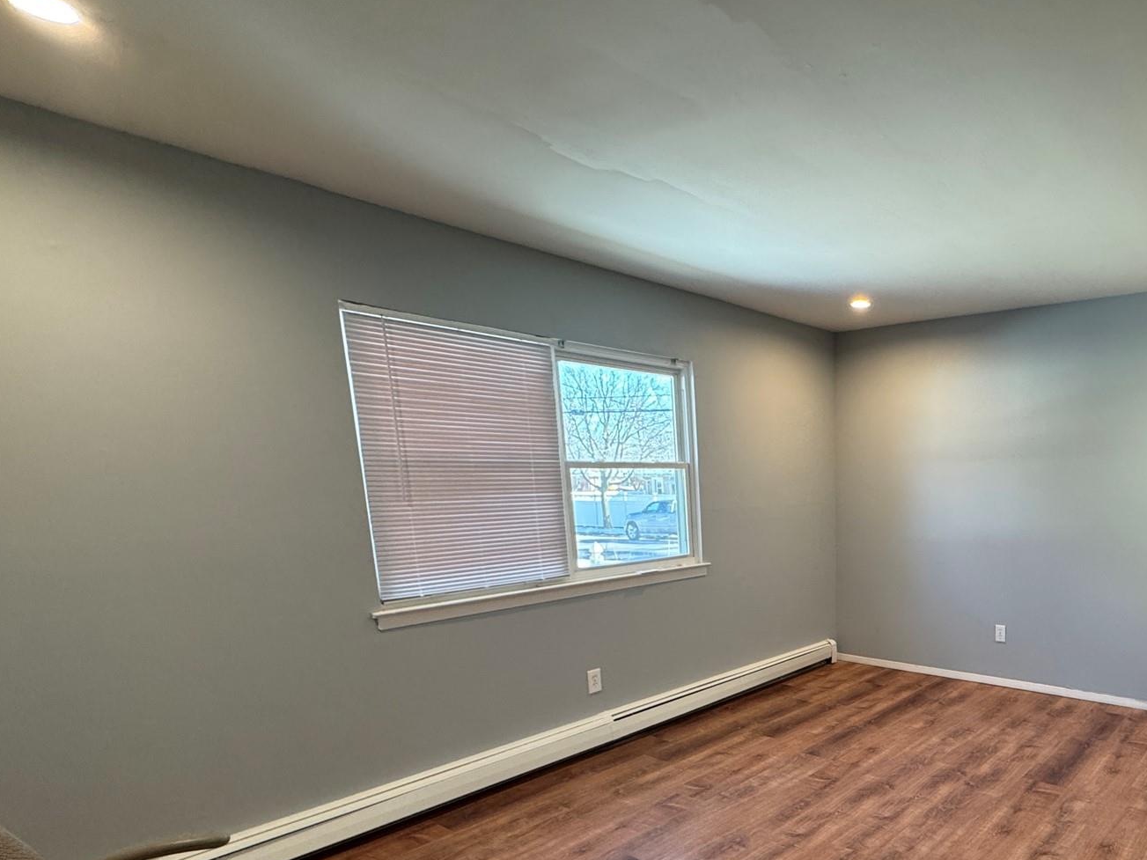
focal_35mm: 22
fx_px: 729
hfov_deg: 71.5
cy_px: 628
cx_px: 853
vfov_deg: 58.4
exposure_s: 1/120
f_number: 2.2
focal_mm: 2.22
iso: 250
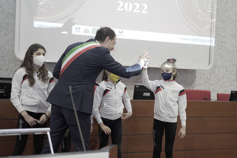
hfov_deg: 48.5
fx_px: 263
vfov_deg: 33.4
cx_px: 118
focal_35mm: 40
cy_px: 79
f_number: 2.8
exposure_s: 1/100
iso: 3200
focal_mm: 40
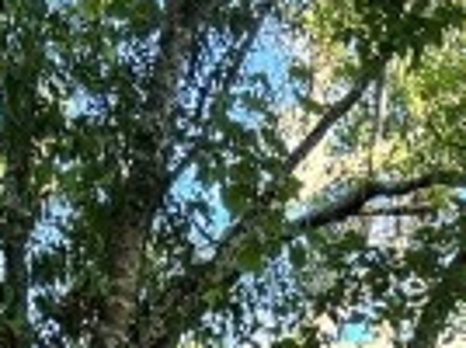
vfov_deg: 6.7
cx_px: 793
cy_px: 1288
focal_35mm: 184
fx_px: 2473
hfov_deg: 10.2
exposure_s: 1/121
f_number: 1.78
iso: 64
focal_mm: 6.76
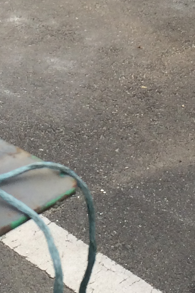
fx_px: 1056
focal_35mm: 130
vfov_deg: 15.5
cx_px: 56
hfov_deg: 10.5
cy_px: -5
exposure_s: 1/526
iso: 32
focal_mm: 4.12
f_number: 2.2
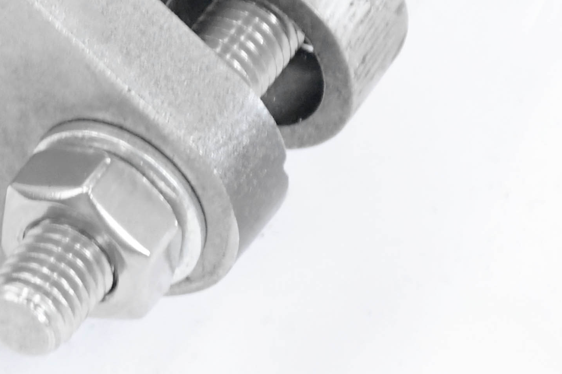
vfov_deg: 2.4
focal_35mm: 580
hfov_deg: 3.5
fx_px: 9054
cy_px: -140
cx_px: -87
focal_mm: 100
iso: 2500
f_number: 10
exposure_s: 1/125
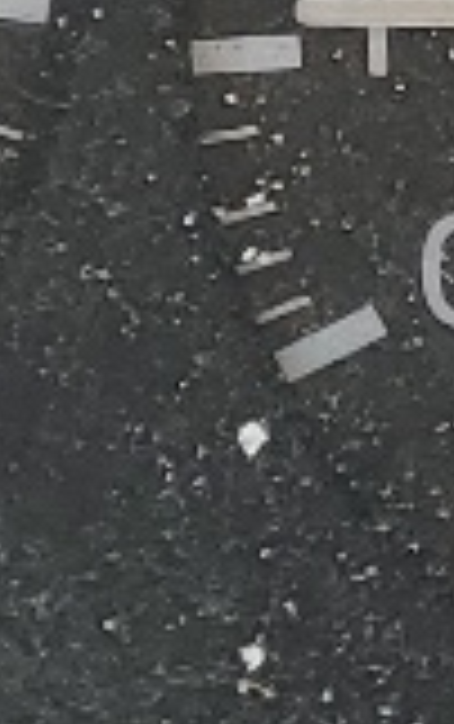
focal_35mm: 274
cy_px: -292
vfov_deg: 7.5
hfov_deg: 4.6
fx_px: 5410
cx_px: -975
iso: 50
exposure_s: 1/222
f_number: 1.5
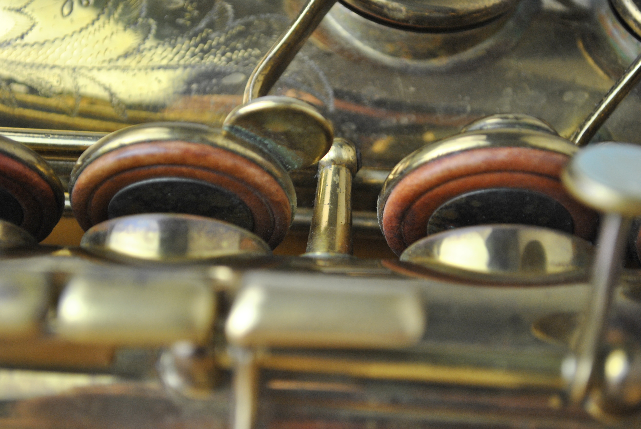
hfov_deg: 24.6
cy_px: 214
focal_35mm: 82
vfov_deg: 16.6
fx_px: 1471
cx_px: 320
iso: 320
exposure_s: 1/60
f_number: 5.6
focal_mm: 55
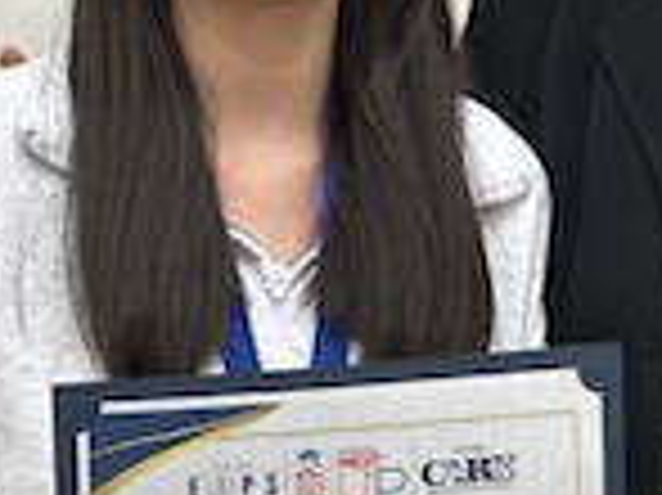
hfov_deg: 7.5
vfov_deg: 5.7
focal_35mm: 262
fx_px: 5006
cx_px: 662
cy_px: 178
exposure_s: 1/24
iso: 400
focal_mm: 9
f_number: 2.8
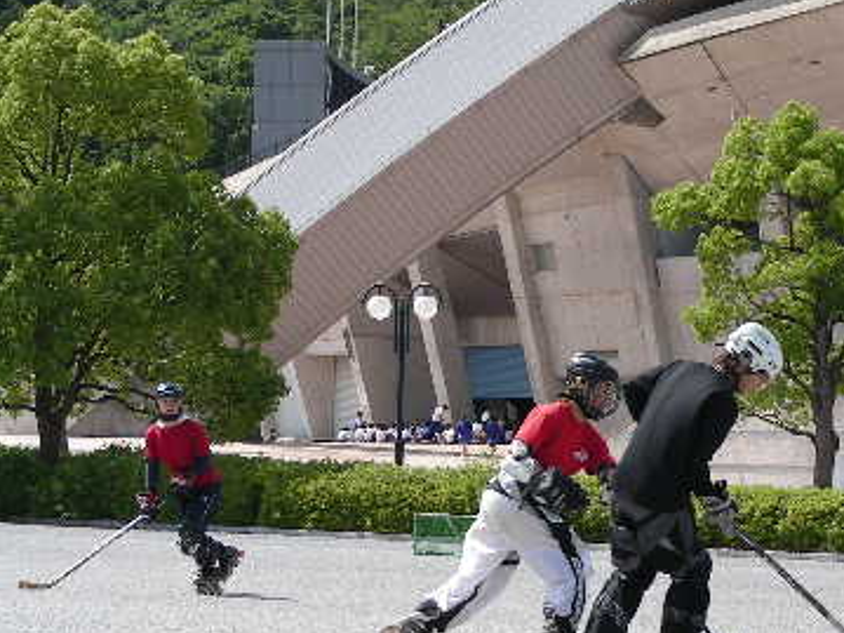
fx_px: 3437
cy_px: 362
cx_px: 524
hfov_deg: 14.0
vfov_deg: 10.5
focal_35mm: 141
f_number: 4
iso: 50
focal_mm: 13.2
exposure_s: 1/362
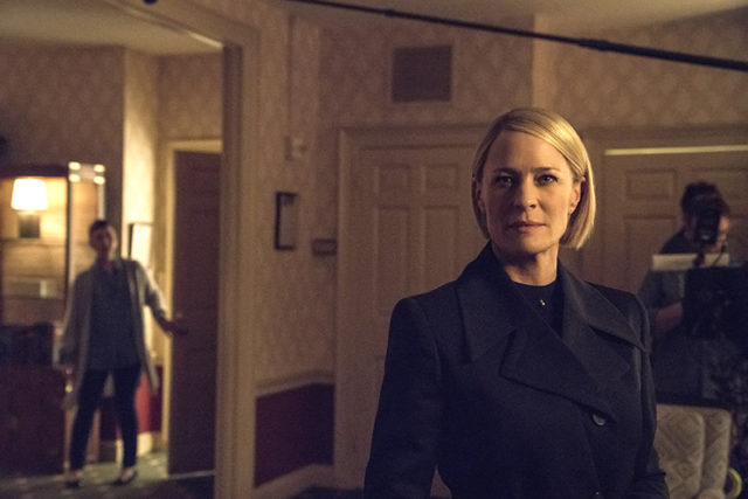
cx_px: 374
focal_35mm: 52
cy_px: 250
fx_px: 1081
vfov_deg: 26.0
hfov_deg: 38.2
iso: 12800
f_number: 4
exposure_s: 1/60
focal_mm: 52
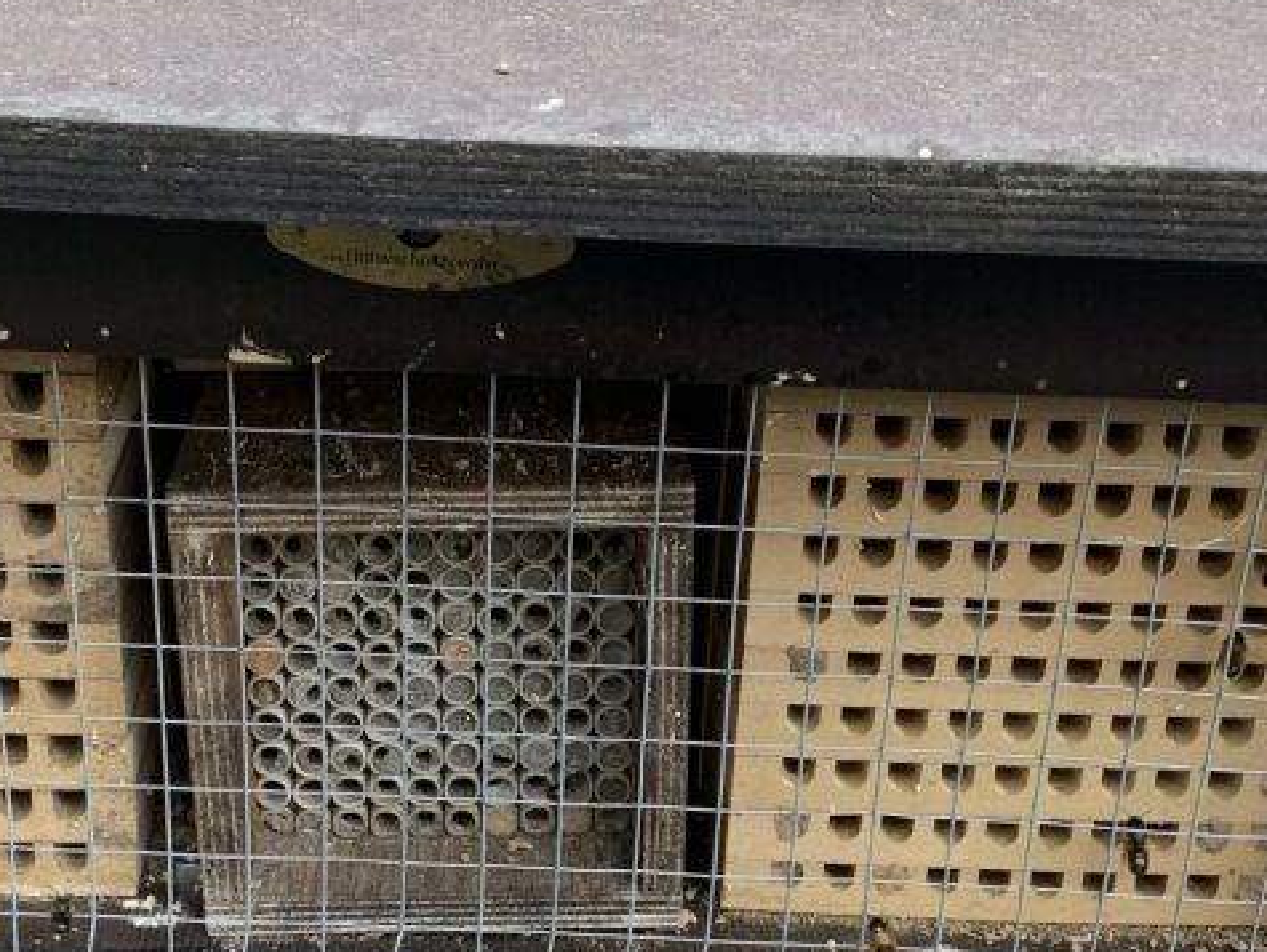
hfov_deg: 34.2
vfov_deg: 25.8
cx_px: 499
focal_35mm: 56
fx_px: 2051
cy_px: 728
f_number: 1.8
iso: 100
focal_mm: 4.25
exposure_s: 1/121
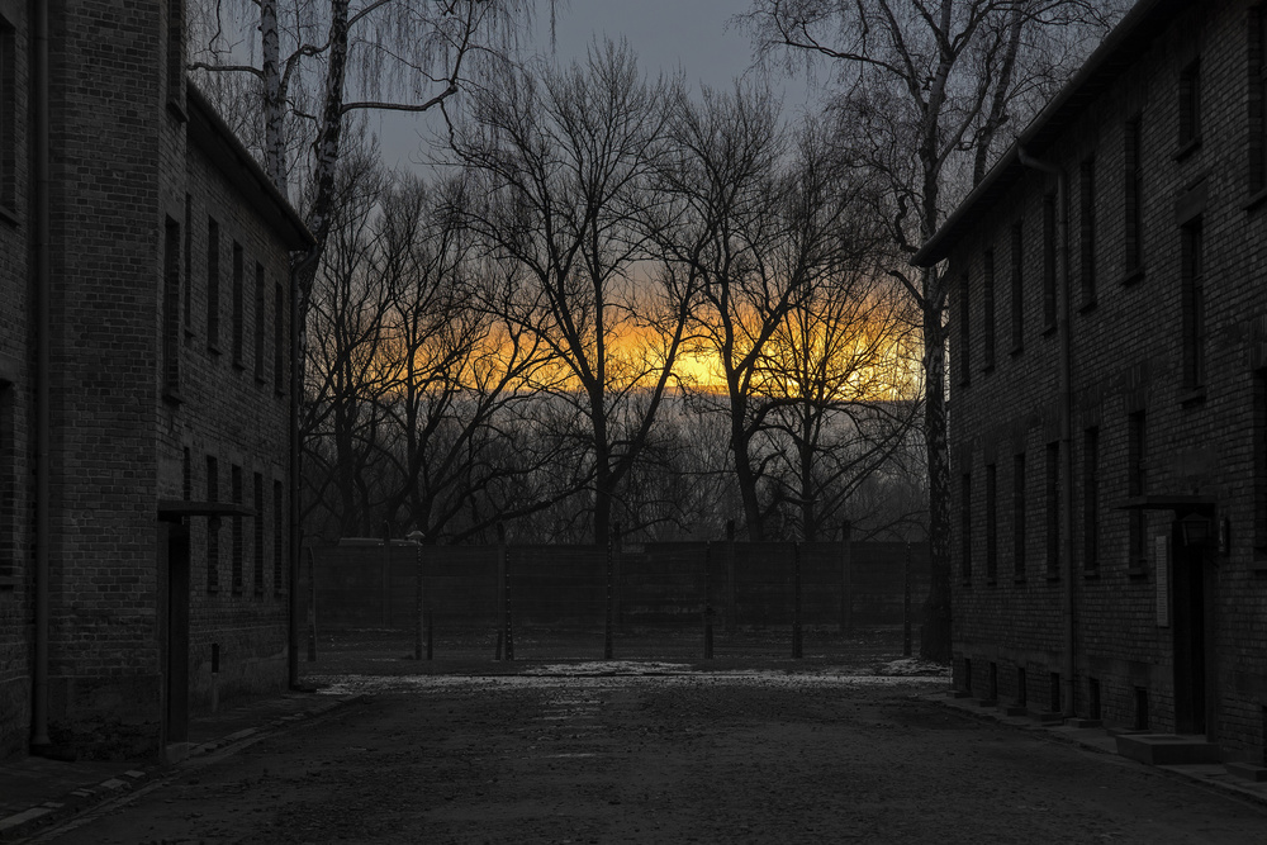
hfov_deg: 23.9
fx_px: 2992
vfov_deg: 16.1
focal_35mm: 85
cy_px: 422
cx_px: 634
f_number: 6.3
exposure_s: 1/320
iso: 400
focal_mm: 85
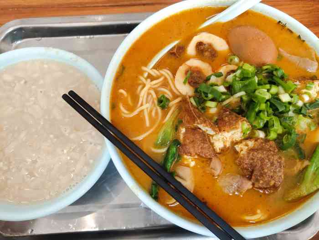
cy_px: 120
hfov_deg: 60.0
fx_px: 276
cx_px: 160
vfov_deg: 46.8
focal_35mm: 30
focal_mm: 4.35
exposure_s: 1/50
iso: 224
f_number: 1.79
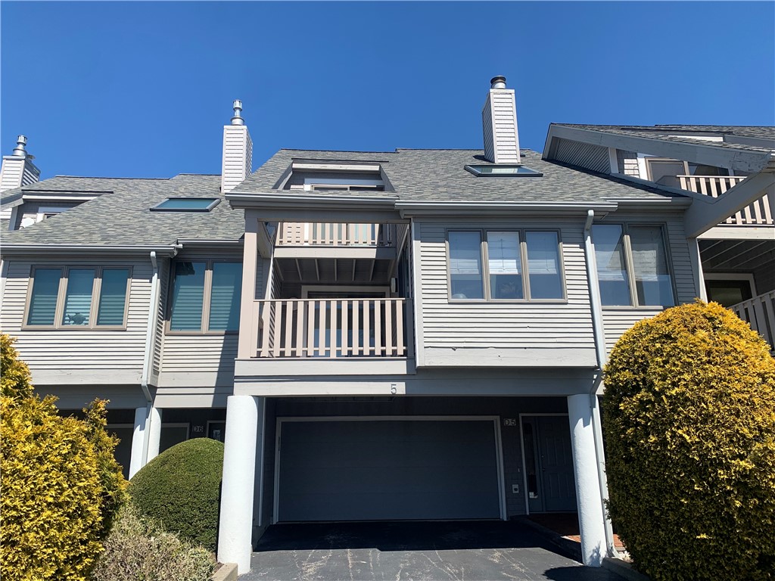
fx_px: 582
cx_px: 388
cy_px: 290
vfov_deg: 53.1
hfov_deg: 67.3
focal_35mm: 26
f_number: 1.8
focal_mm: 4.25
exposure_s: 1/2114
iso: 25
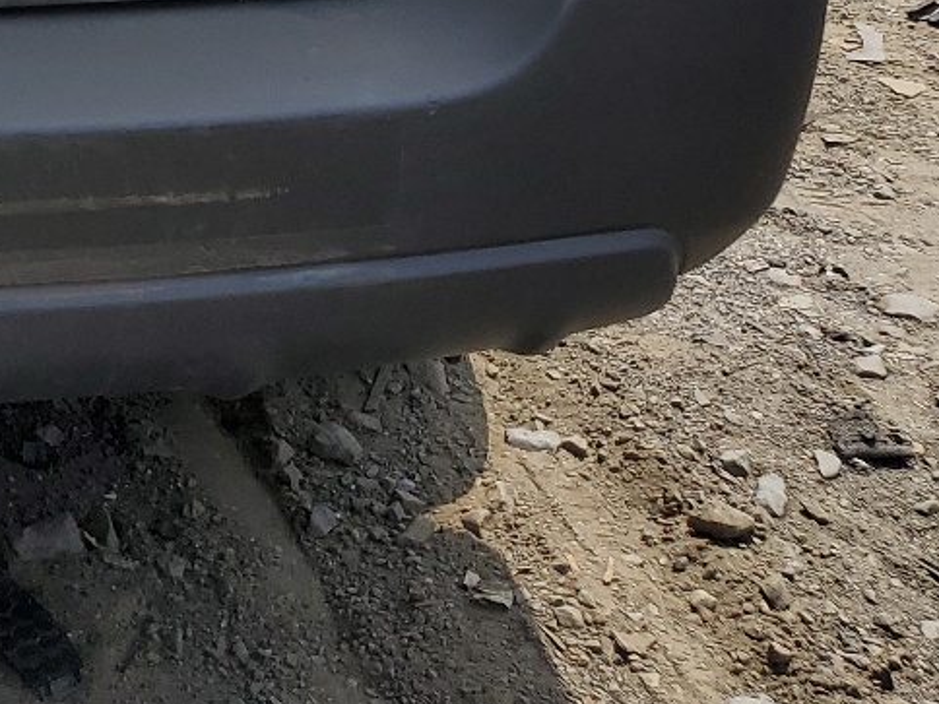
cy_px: -398
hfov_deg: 20.2
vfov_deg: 15.6
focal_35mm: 86
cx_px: -386
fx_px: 2333
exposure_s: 1/3333
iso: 50
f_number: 1.5
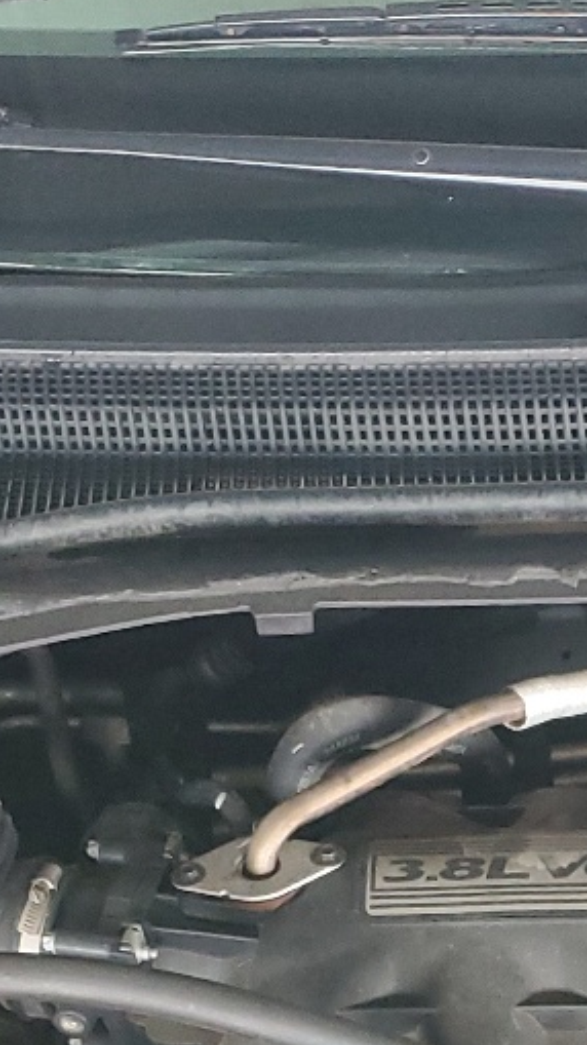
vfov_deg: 22.3
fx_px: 2465
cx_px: 675
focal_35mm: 89
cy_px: 1203
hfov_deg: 13.3
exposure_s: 1/24
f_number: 1.5
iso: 322
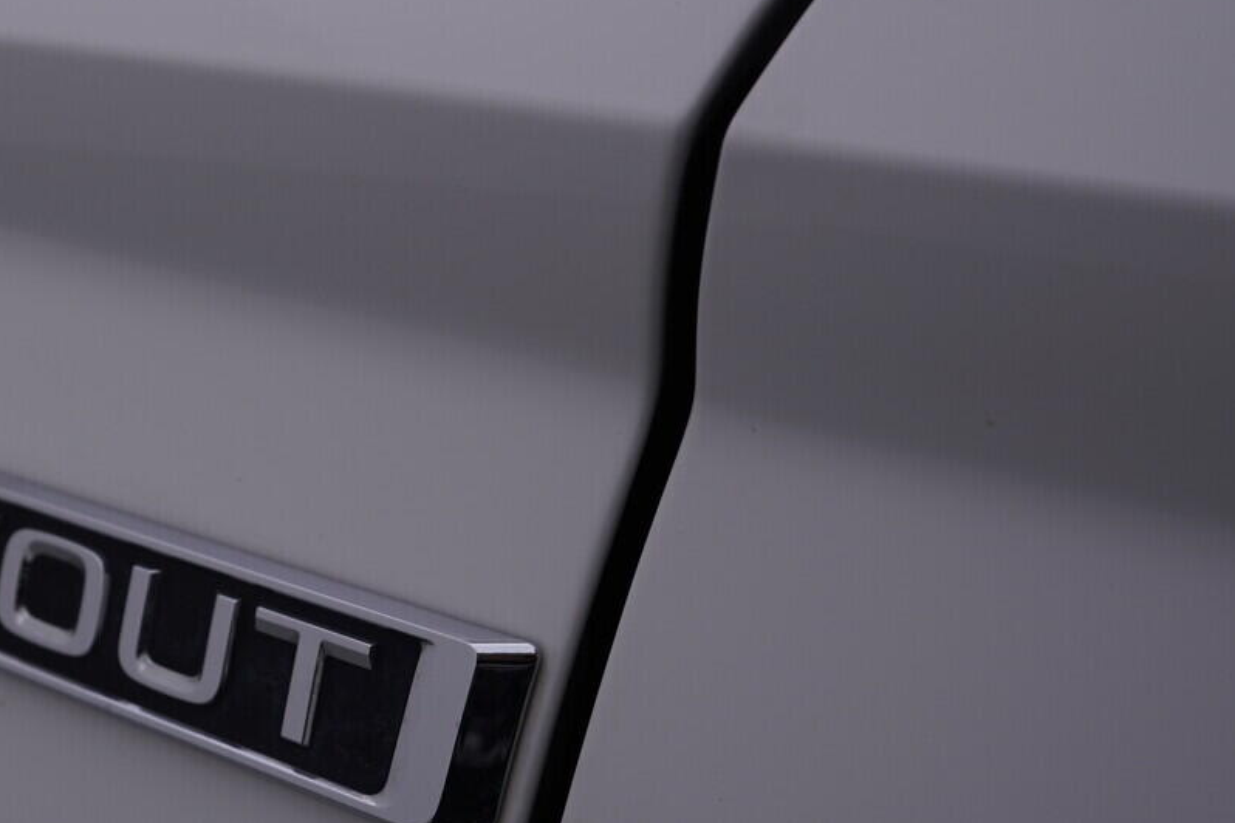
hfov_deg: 30.2
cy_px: 571
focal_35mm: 65
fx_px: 2230
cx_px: 241
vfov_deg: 20.8
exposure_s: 1/160
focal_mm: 24
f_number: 5.6
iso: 125
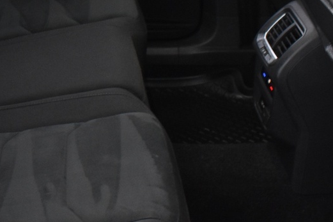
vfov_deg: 16.1
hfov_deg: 22.7
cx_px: -37
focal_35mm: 84
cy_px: 26
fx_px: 777
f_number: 5.6
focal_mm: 18
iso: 1250
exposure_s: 1/8
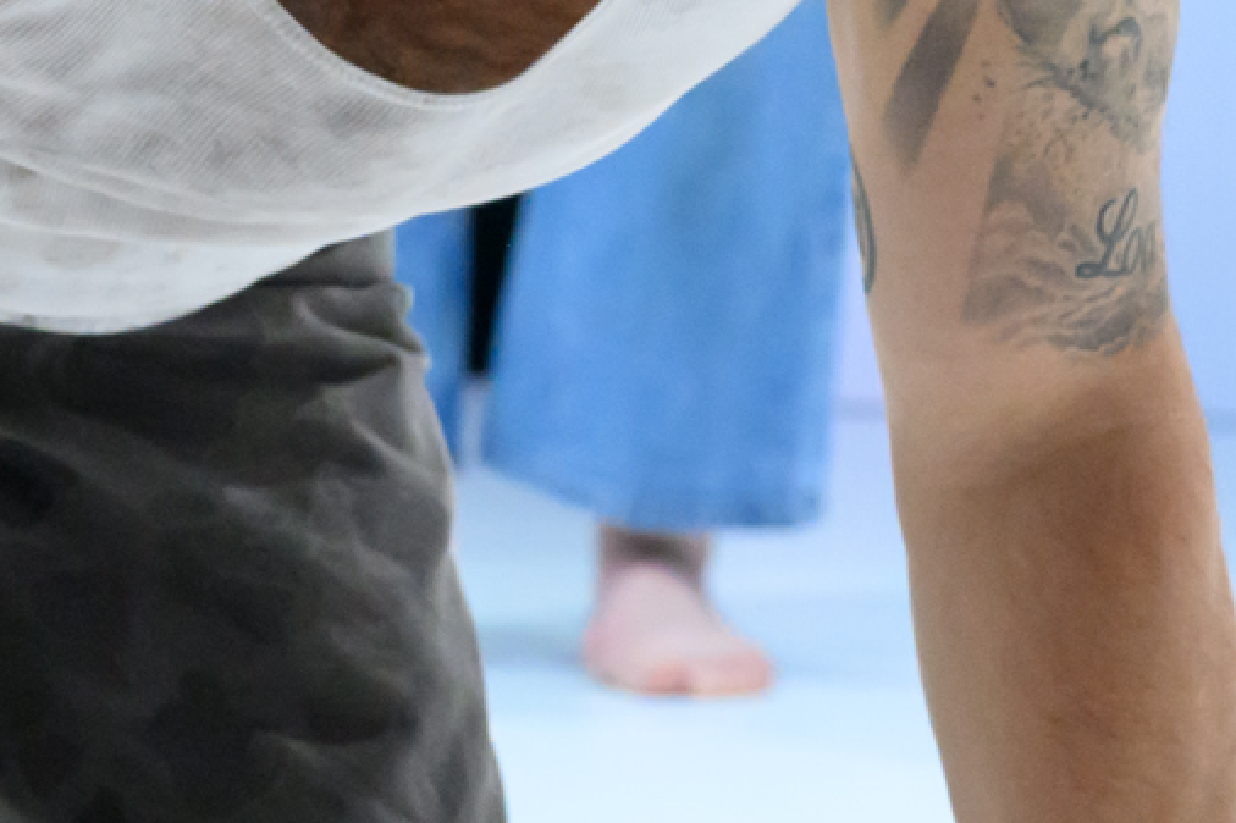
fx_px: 8752
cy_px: -565
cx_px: -254
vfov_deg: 5.3
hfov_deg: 8.0
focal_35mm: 255
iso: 3200
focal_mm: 52
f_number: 4
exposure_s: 1/500
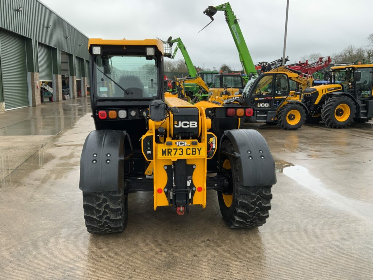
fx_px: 312
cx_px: 186
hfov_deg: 61.7
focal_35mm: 29
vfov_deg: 48.2
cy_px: 140
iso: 16
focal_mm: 3
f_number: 1.8
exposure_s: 1/259
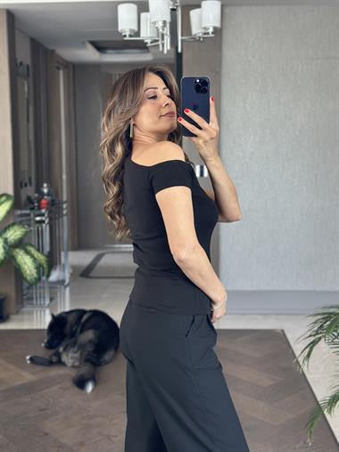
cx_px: 170
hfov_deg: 30.3
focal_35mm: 48
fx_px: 626
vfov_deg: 39.6
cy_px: 226
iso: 125
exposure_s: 1/91
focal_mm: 6.86
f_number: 1.78
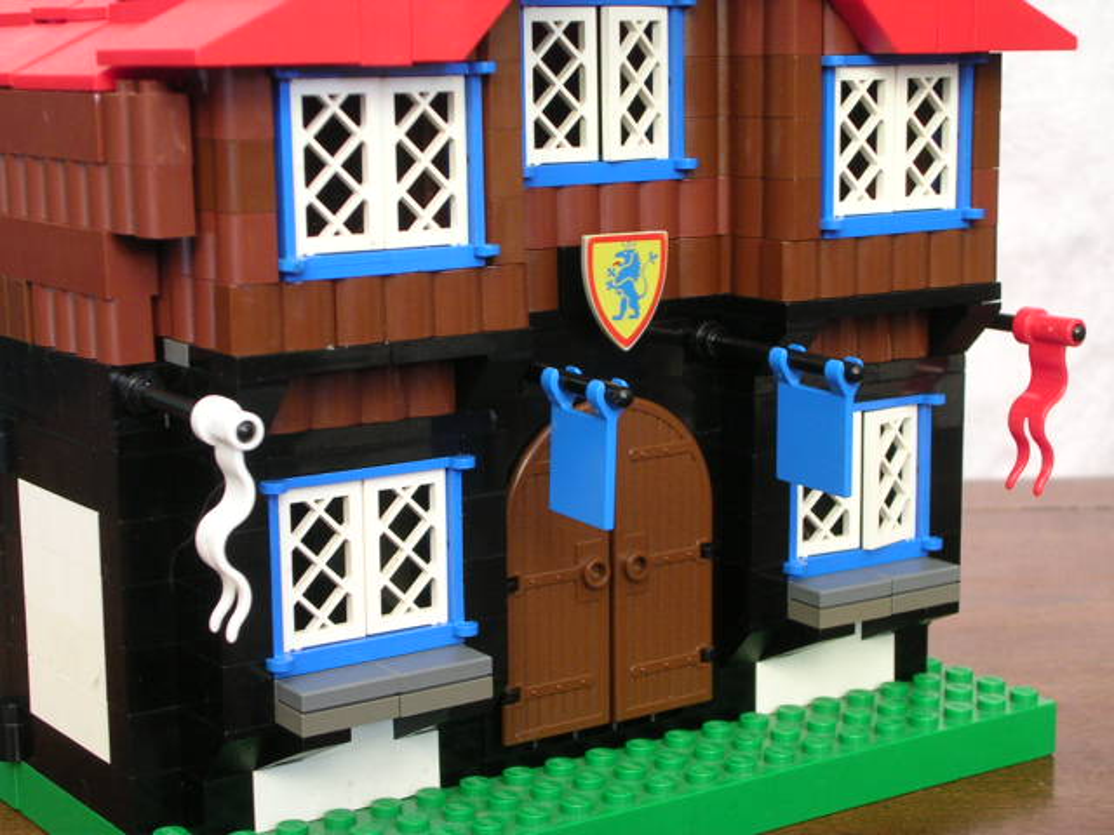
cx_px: 557
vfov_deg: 20.4
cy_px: 418
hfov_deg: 27.0
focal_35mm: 72
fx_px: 2317
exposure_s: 1/3.4
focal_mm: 10.9
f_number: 3.7
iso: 200
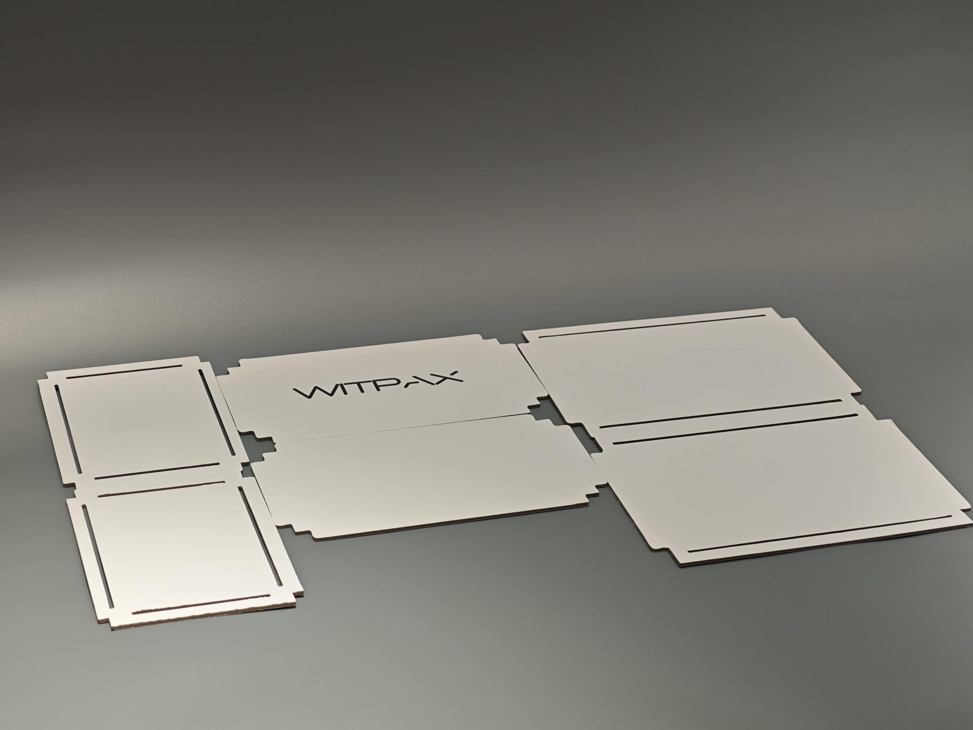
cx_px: 486
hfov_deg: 26.0
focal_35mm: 75
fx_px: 2108
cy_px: 365
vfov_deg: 19.6
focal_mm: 10.1
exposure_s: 1/100
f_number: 2
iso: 80
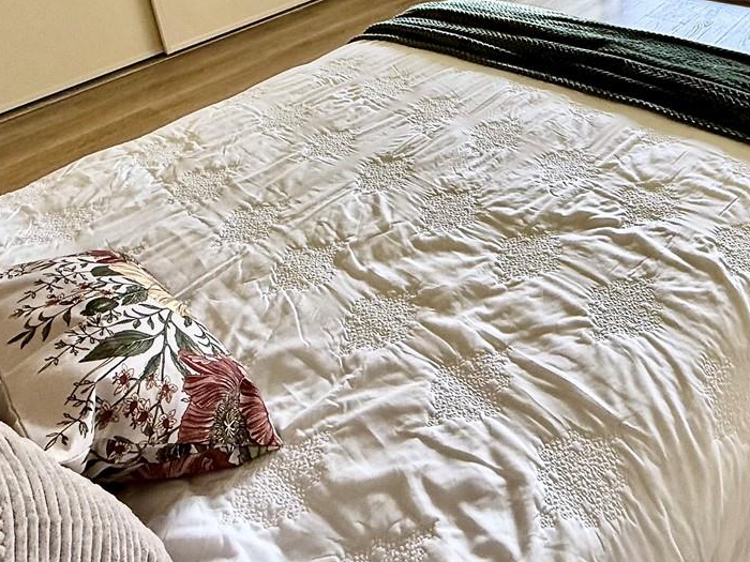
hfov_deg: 54.7
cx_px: 543
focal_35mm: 32
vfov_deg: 38.7
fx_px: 693
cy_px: -11
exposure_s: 1/120
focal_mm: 2.22
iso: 80
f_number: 2.2
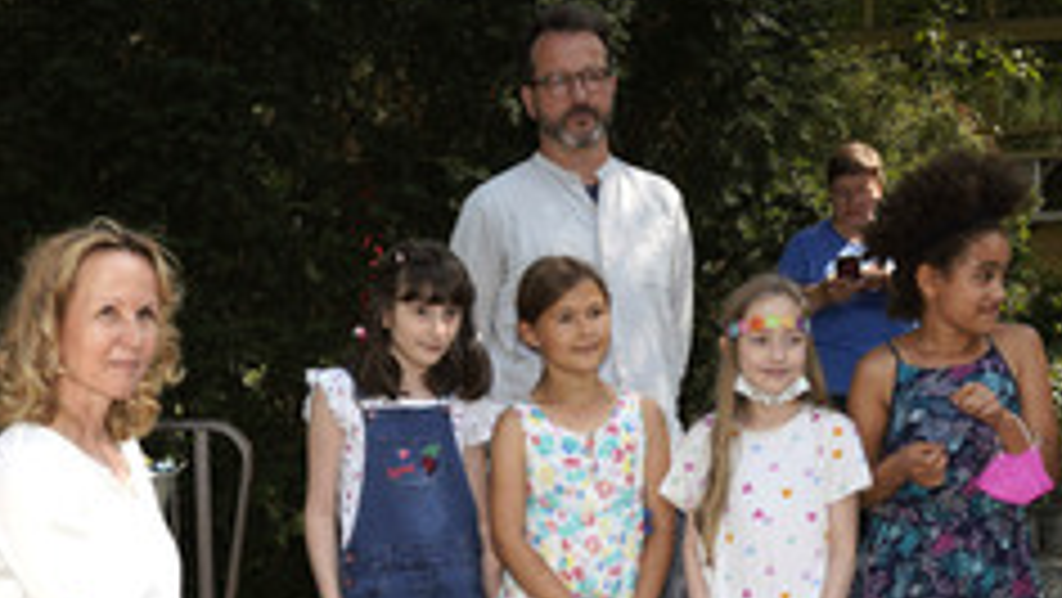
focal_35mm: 74
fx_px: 2085
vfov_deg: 16.1
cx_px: 389
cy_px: 571
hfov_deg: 28.5
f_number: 9
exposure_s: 1/100
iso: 125
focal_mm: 37
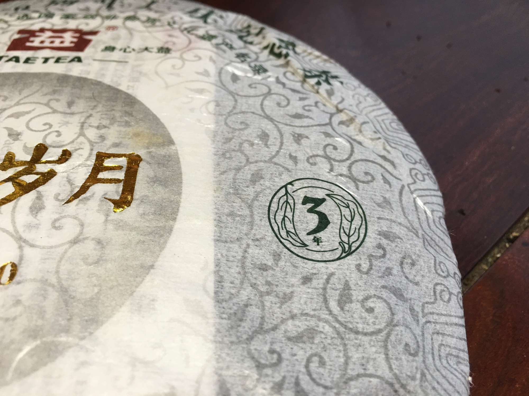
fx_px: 443
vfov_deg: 48.2
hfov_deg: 61.7
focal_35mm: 29
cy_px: 198
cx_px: 264
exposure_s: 1/33
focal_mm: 4.15
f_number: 2.2
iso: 50
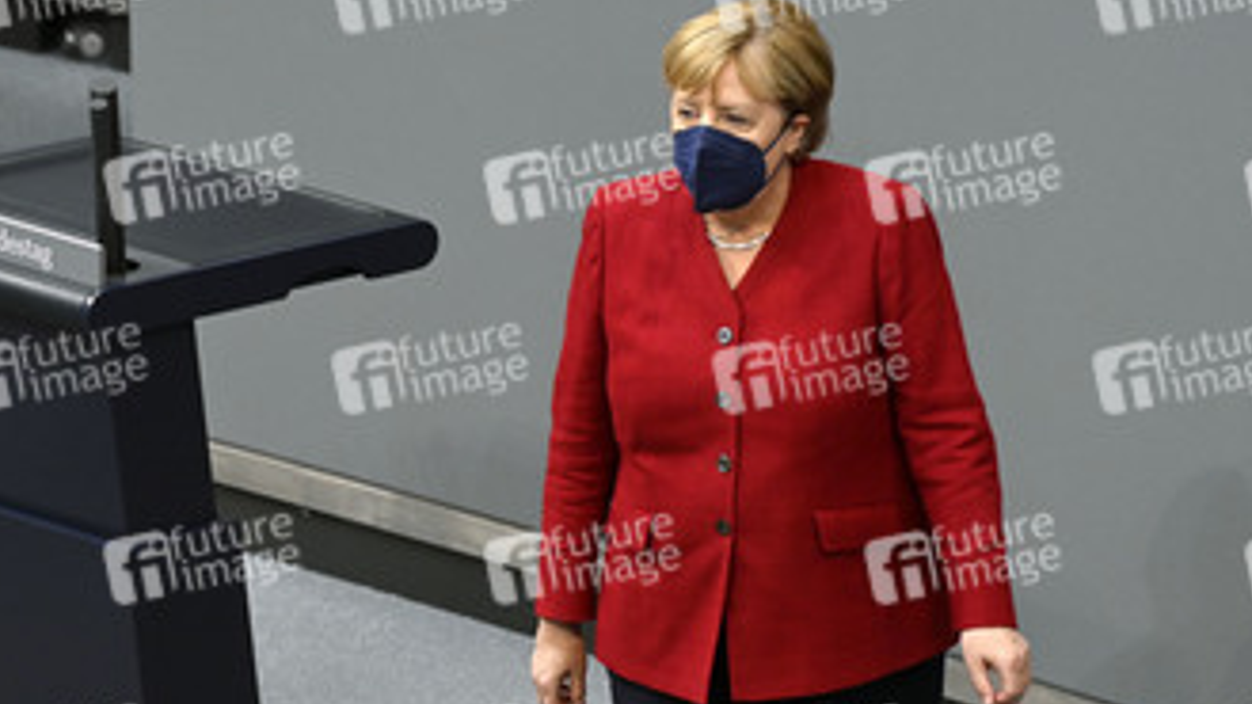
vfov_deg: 4.0
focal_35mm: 301
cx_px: 481
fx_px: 9992
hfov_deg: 7.2
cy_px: 464
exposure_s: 1/320
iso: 5000
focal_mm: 210
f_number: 5.6
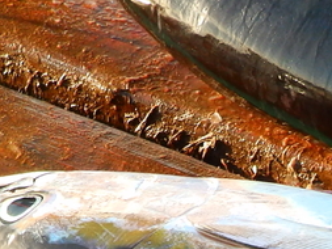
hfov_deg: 7.3
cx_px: 259
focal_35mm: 270
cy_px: 461
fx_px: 2591
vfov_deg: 5.4
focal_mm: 10.9
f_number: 4.6
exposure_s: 1/80
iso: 80
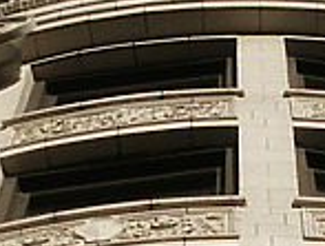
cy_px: 389
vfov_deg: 4.3
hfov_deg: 5.8
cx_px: 274
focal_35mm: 342
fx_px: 3219
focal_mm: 11.64
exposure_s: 1/350
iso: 64
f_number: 8
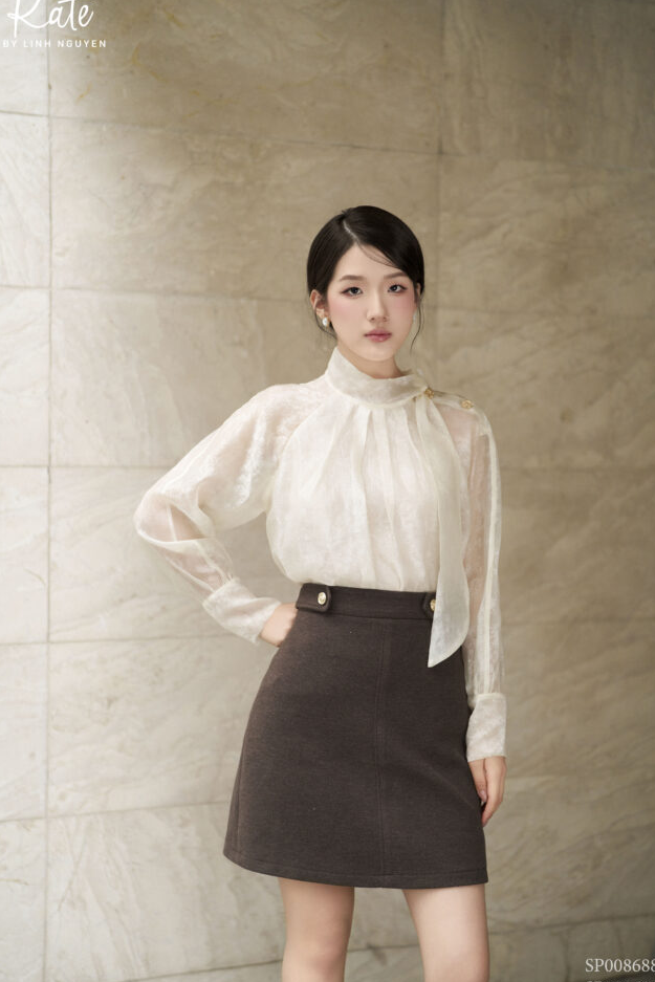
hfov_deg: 25.5
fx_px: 1446
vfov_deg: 37.5
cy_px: 492
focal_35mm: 53
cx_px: 336
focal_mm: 50
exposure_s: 1/100
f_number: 1.4
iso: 800
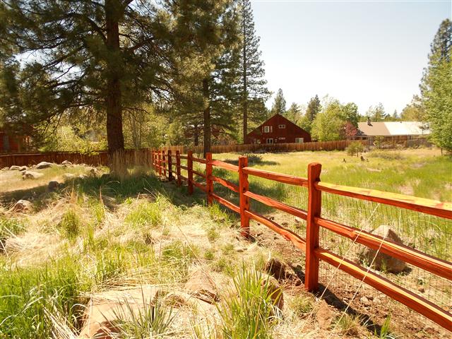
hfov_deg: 67.3
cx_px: 226
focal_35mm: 26
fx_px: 339
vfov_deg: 53.1
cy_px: 170
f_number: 3.2
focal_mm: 4.6
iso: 80
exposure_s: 1/400
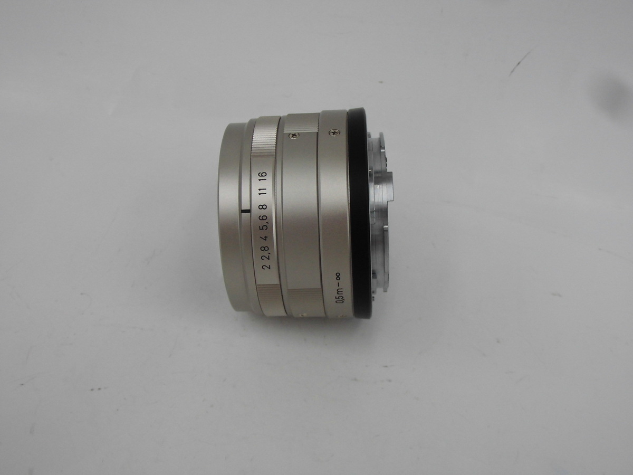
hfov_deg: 45.8
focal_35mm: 41
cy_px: 238
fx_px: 750
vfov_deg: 35.1
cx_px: 316
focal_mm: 7.28
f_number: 3.7
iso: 160
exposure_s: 1/125
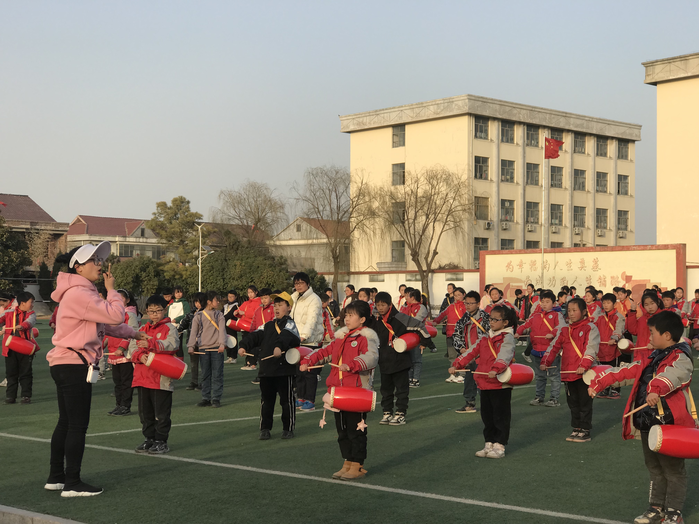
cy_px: 262
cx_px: 350
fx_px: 1151
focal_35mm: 57
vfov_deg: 25.7
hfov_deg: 33.8
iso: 20
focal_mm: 6.6
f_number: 2.8
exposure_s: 1/269
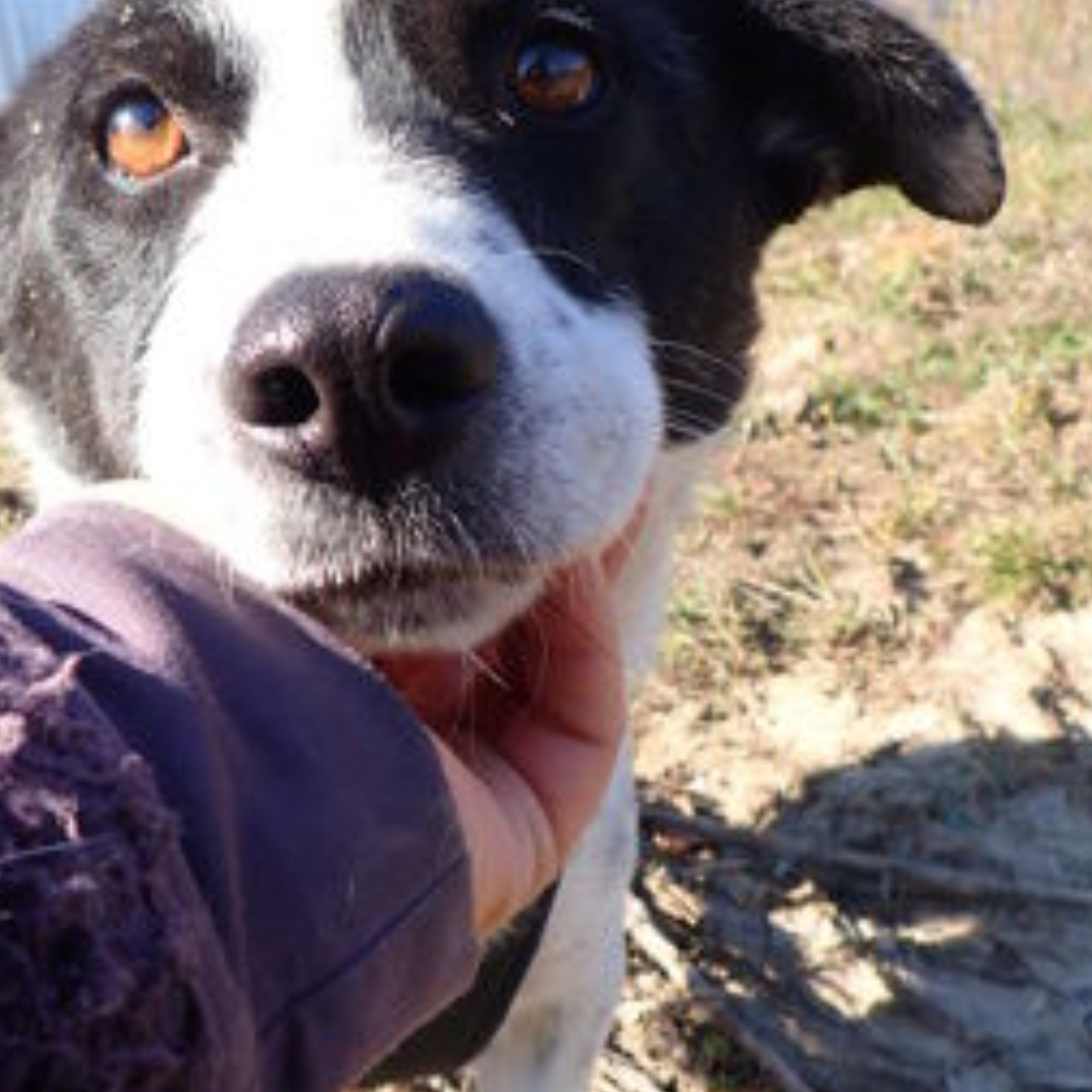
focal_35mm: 42
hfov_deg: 39.6
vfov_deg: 39.7
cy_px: 686
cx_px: 376
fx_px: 1499
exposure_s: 1/1000
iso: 200
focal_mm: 4.5
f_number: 2.8
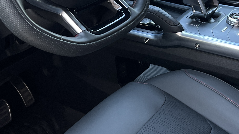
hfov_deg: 33.8
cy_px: 31
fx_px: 393
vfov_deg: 19.3
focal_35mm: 62
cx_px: 129
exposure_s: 1/105
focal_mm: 5.7
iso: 125
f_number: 1.5
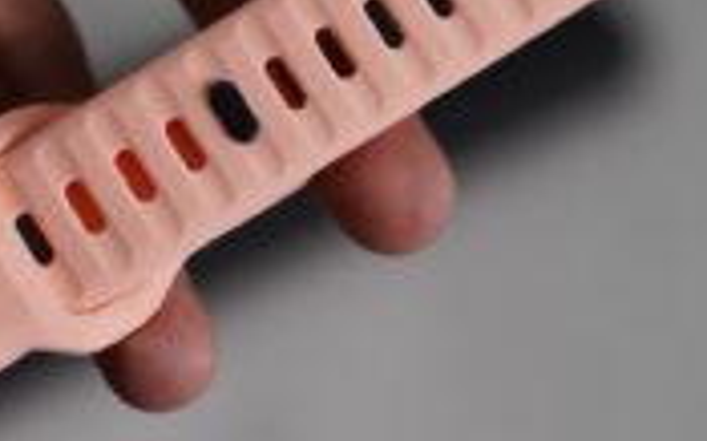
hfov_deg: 13.5
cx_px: 145
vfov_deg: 8.5
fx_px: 2964
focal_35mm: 154
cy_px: 144
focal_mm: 66
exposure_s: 1/80
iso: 250
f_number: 4
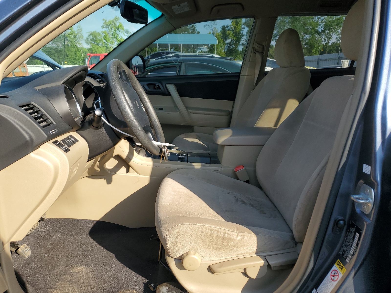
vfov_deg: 53.1
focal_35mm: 26
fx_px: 294
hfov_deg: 67.3
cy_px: 146
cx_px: 196
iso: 50
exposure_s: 1/1111
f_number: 1.5
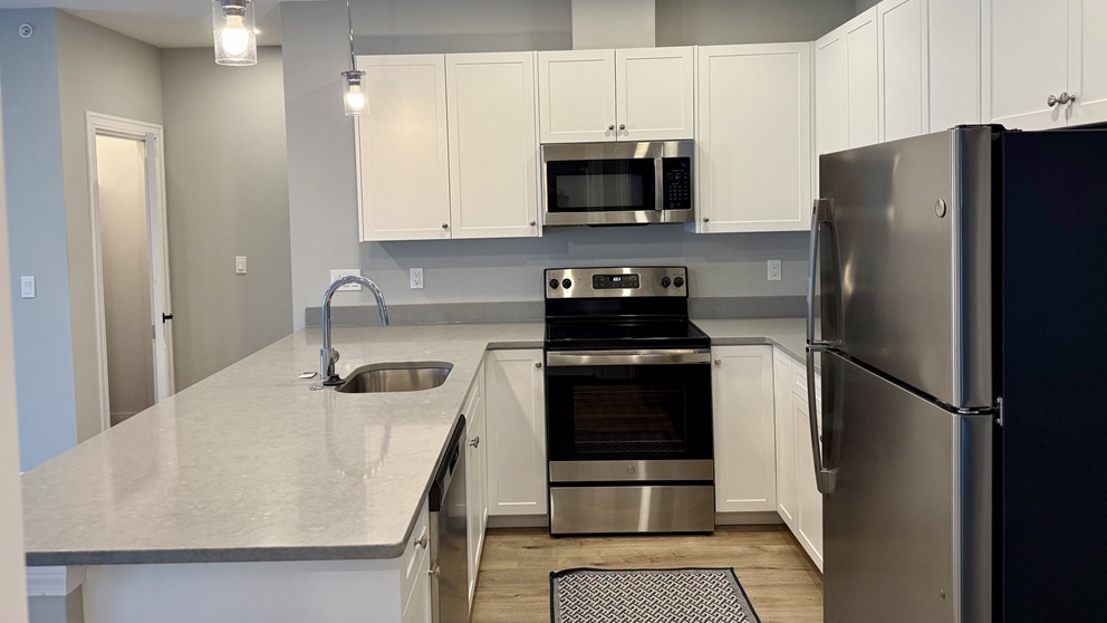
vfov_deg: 42.5
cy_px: 231
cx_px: 546
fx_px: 793
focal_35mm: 27
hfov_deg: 69.9
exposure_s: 1/120
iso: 160
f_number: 1.78
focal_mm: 6.76
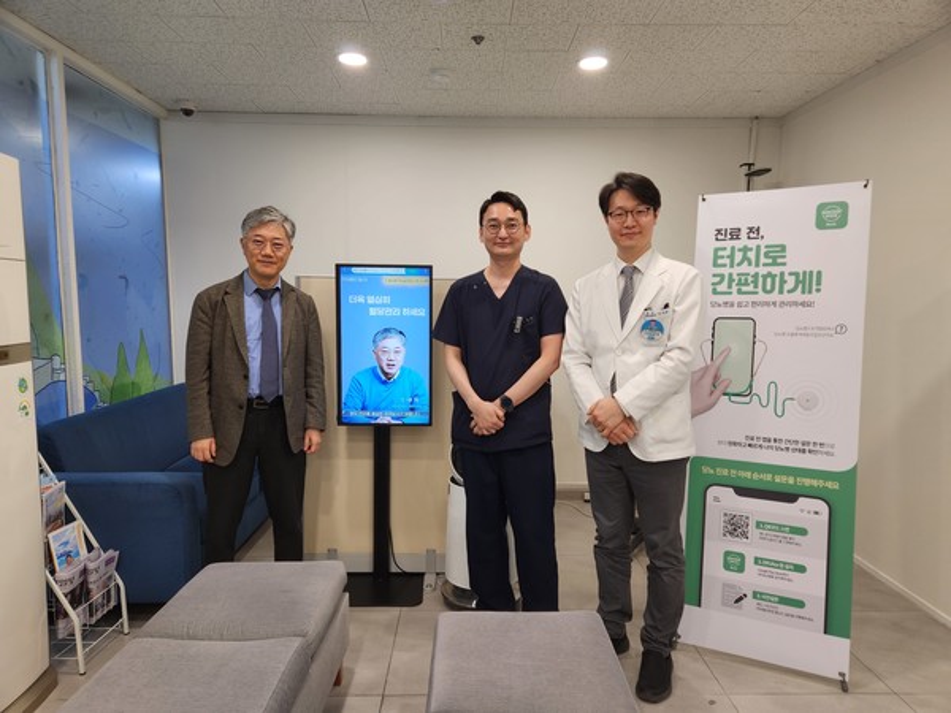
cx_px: 476
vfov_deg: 58.9
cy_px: 356
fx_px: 632
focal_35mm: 23
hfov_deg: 73.9
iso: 80
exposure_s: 1/120
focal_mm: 5.4
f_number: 1.8
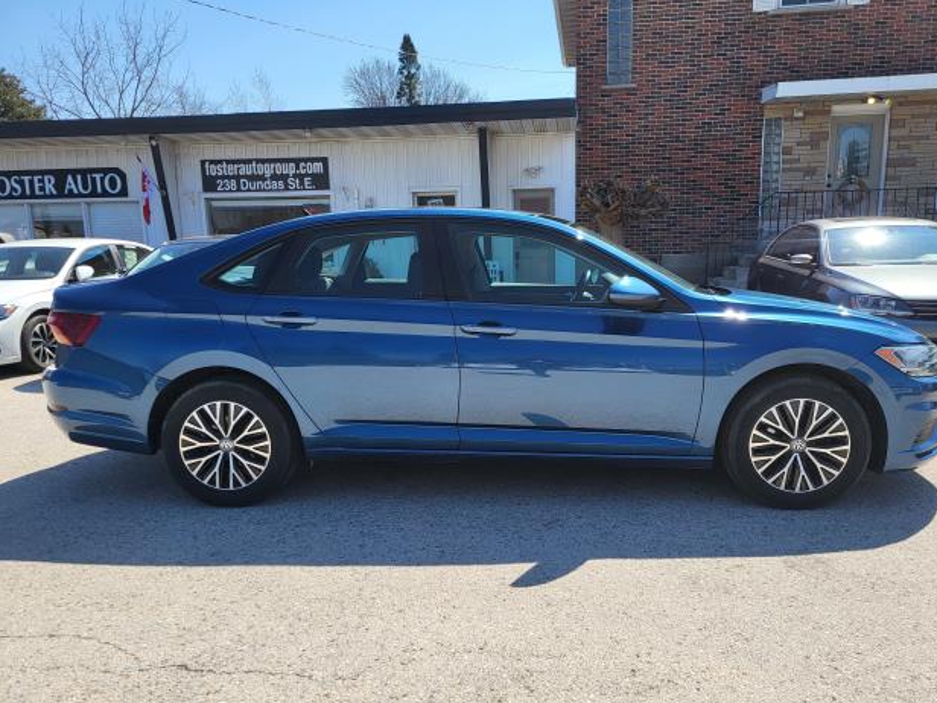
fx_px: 731
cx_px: 484
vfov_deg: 51.3
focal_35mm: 27
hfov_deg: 65.3
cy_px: 362
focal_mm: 5.4
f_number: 1.8
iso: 40
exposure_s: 1/1765
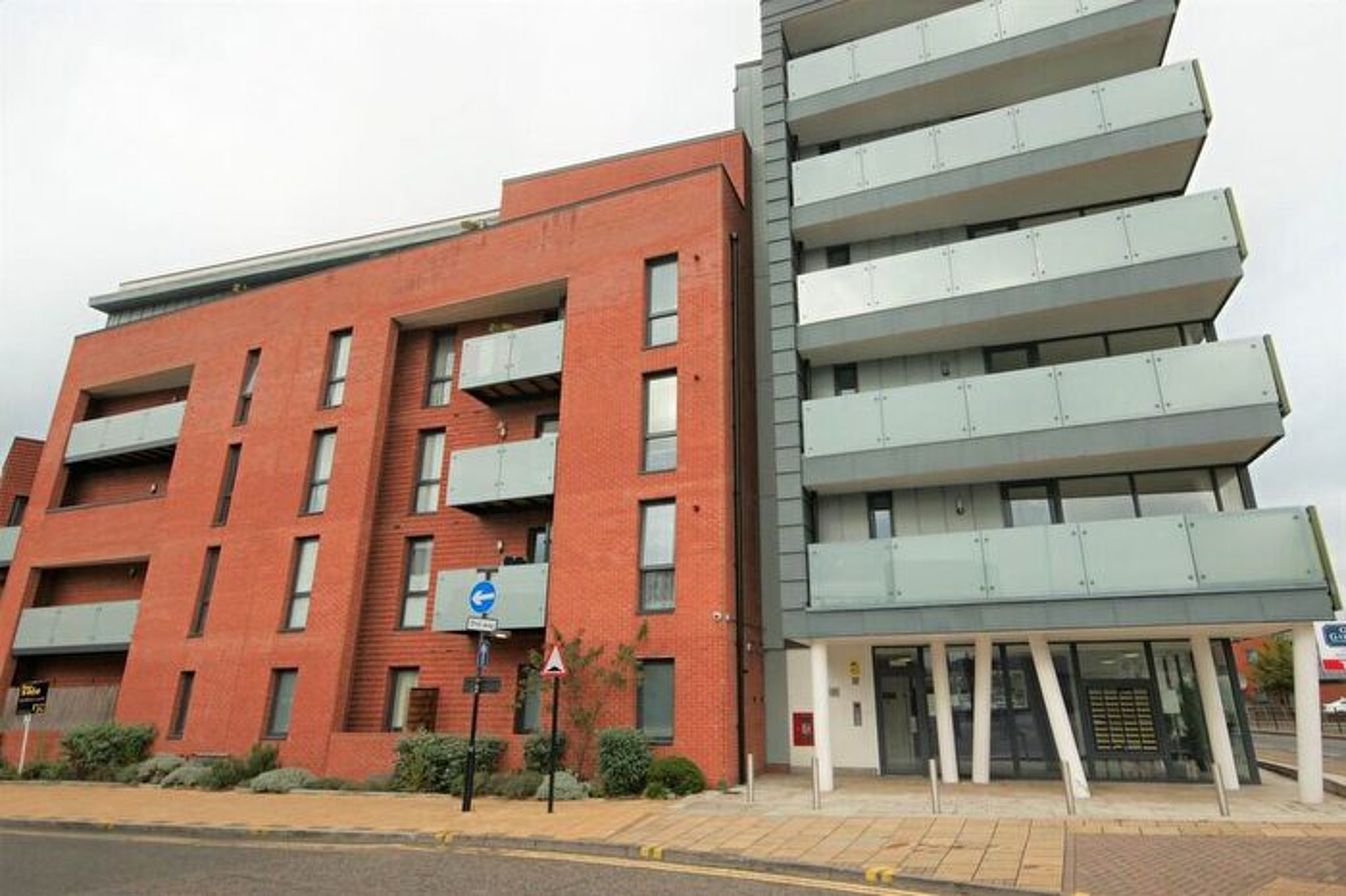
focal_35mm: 16
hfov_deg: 95.0
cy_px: 448
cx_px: 673
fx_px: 617
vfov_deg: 72.0
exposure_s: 1/160
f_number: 8
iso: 100
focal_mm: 11
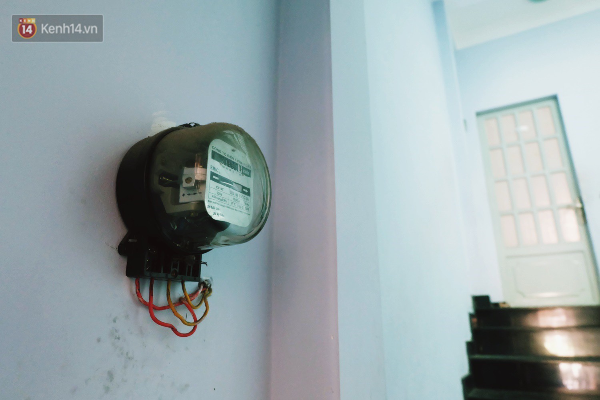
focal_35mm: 24
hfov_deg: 73.7
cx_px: 300
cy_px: 200
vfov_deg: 53.1
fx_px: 400
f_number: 3.5
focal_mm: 16
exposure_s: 1/20
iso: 3200
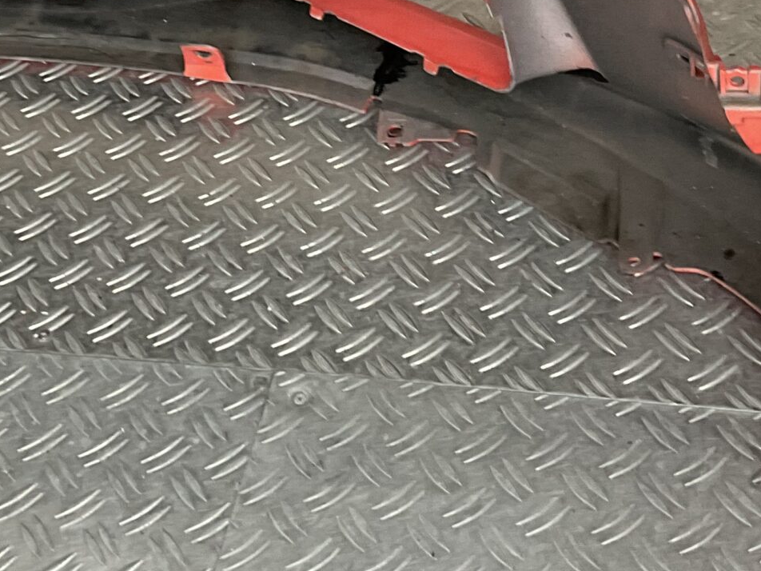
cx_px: 265
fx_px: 1715
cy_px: -11
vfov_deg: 18.4
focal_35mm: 78
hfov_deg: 24.9
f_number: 1.8
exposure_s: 1/50
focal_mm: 3
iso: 80
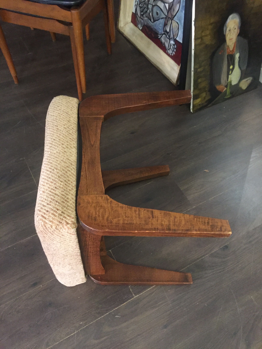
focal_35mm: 29
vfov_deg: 61.7
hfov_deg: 48.2
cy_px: 174
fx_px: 293
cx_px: 131
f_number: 2.2
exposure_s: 1/17
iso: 250
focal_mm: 4.15
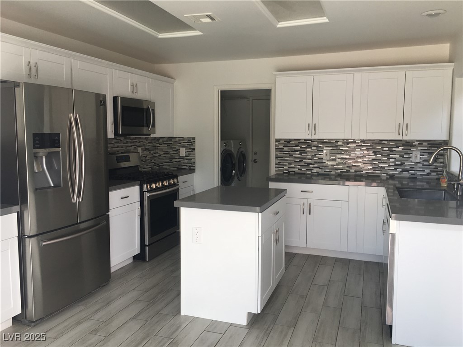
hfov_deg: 61.7
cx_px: 232
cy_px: 174
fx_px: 388
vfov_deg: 48.2
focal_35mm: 29
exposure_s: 1/60
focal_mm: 4.15
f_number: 2.2
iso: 25
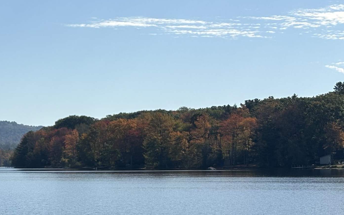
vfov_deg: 10.8
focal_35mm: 121
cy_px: 191
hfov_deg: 16.7
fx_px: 1135
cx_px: -31
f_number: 1.6
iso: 25
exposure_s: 1/4630
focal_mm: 5.96
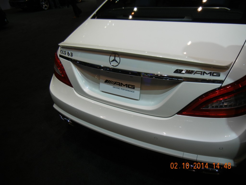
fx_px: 213
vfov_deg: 46.8
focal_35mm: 30
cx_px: 123
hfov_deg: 60.0
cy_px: 92
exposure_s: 1/192
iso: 160
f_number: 3.5
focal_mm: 5.4
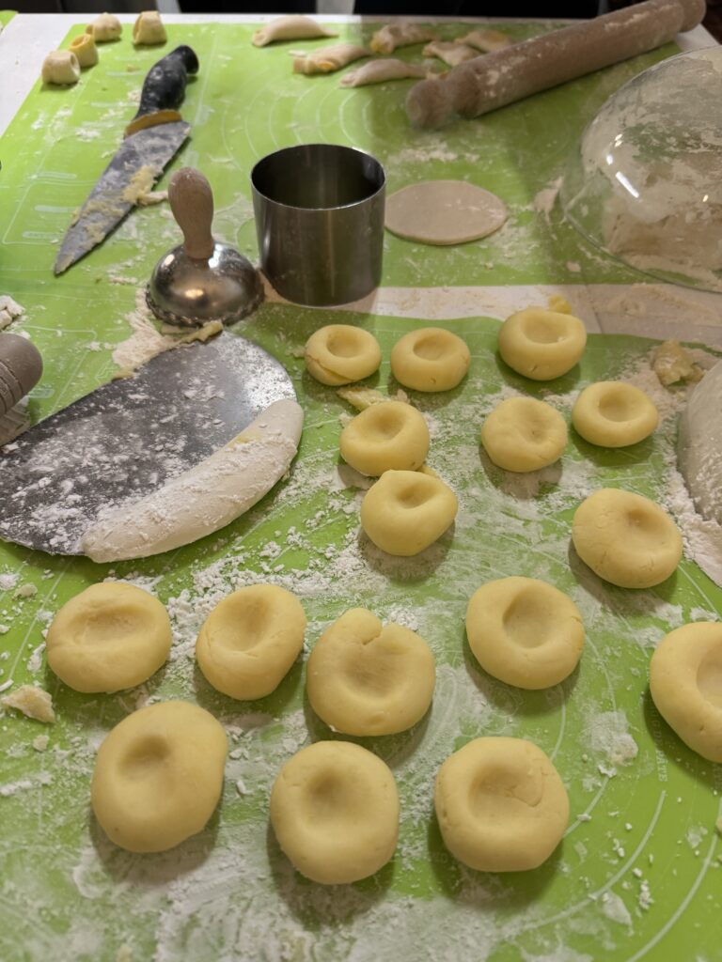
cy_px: 481
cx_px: 361
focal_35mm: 24
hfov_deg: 56.8
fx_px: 667
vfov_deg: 71.6
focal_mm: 6.76
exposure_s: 1/60
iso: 320
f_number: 1.78
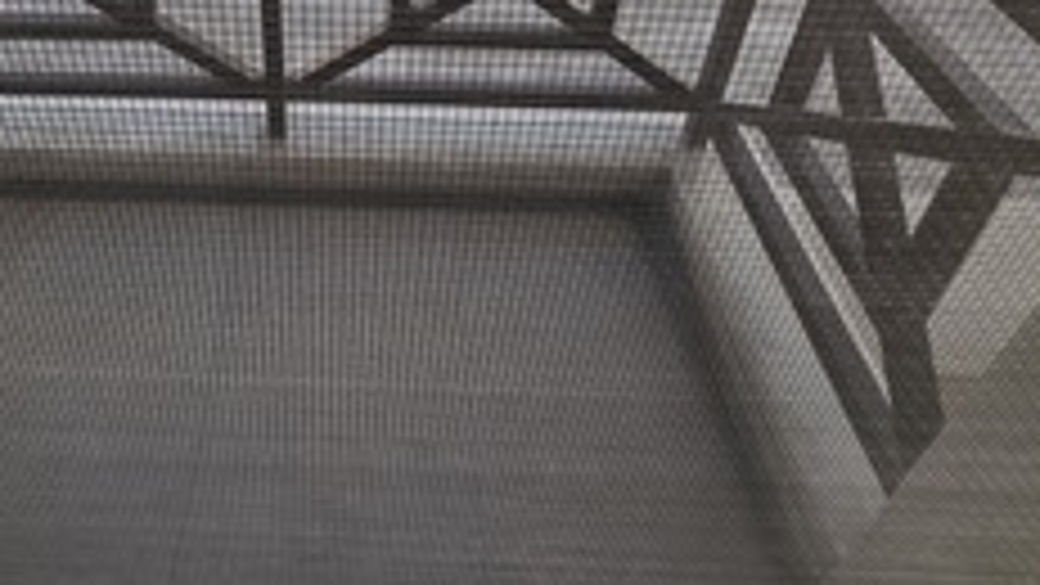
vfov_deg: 38.0
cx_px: 331
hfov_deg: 65.8
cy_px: 34
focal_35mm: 28
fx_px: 772
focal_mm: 2.2
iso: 32
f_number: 1.9
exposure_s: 1/100
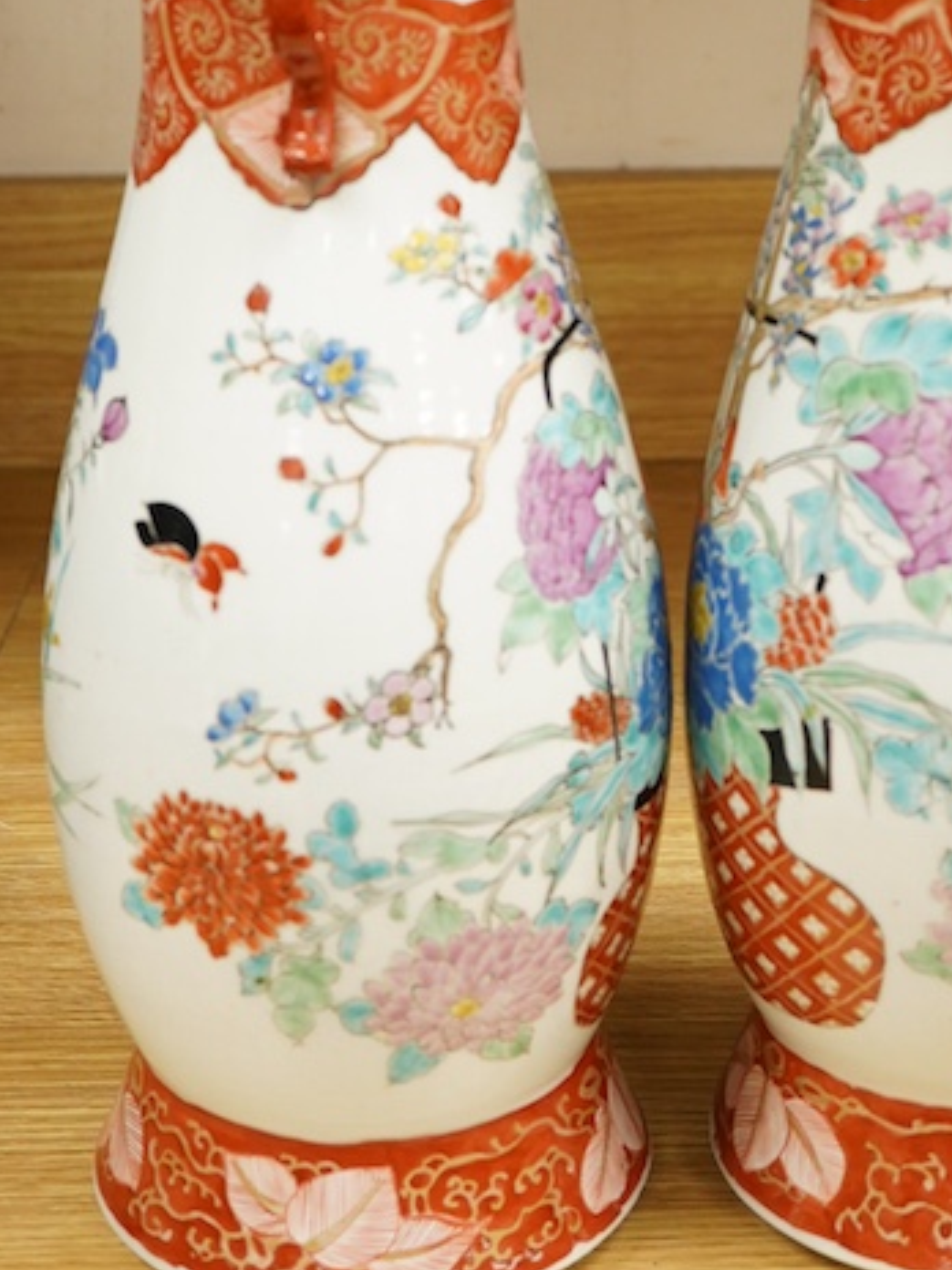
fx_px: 3080
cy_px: 238
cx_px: 635
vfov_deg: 22.9
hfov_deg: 17.5
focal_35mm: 84
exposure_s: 1/125
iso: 1250
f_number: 3.5
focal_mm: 30
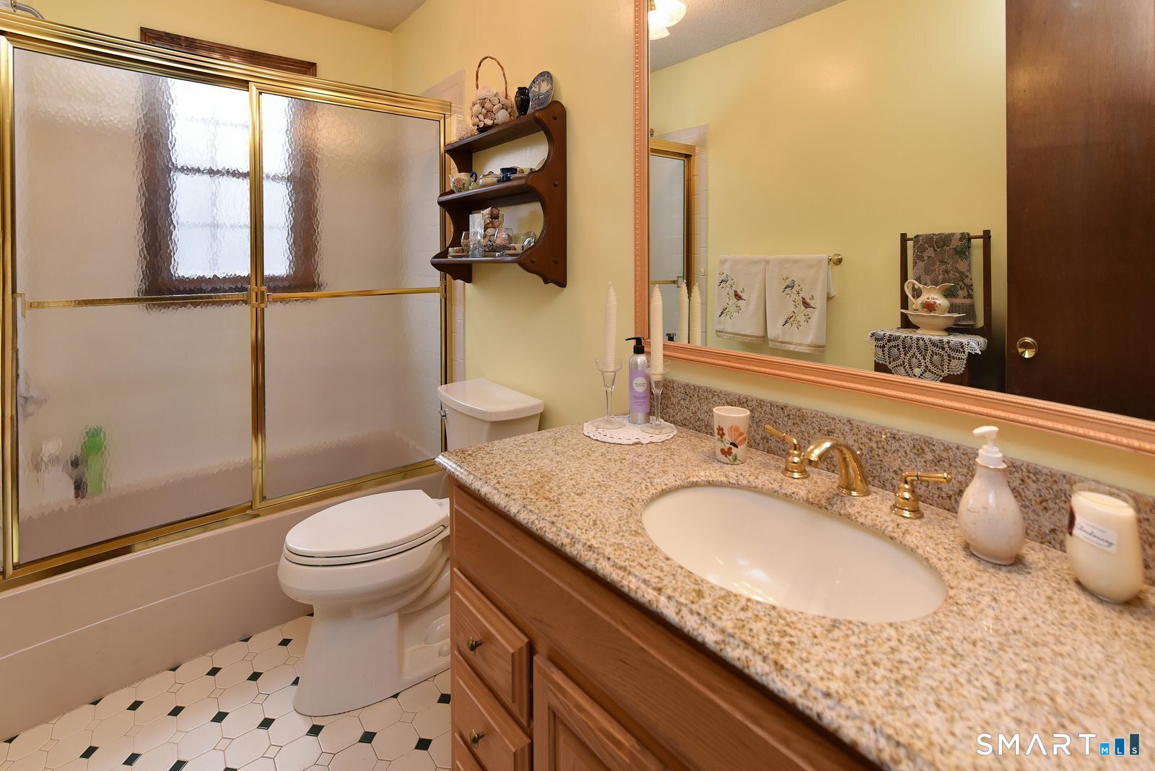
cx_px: 578
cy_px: 386
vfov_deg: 81.3
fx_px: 449
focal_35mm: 14
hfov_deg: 104.2
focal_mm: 14
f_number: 5
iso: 800
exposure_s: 1/100
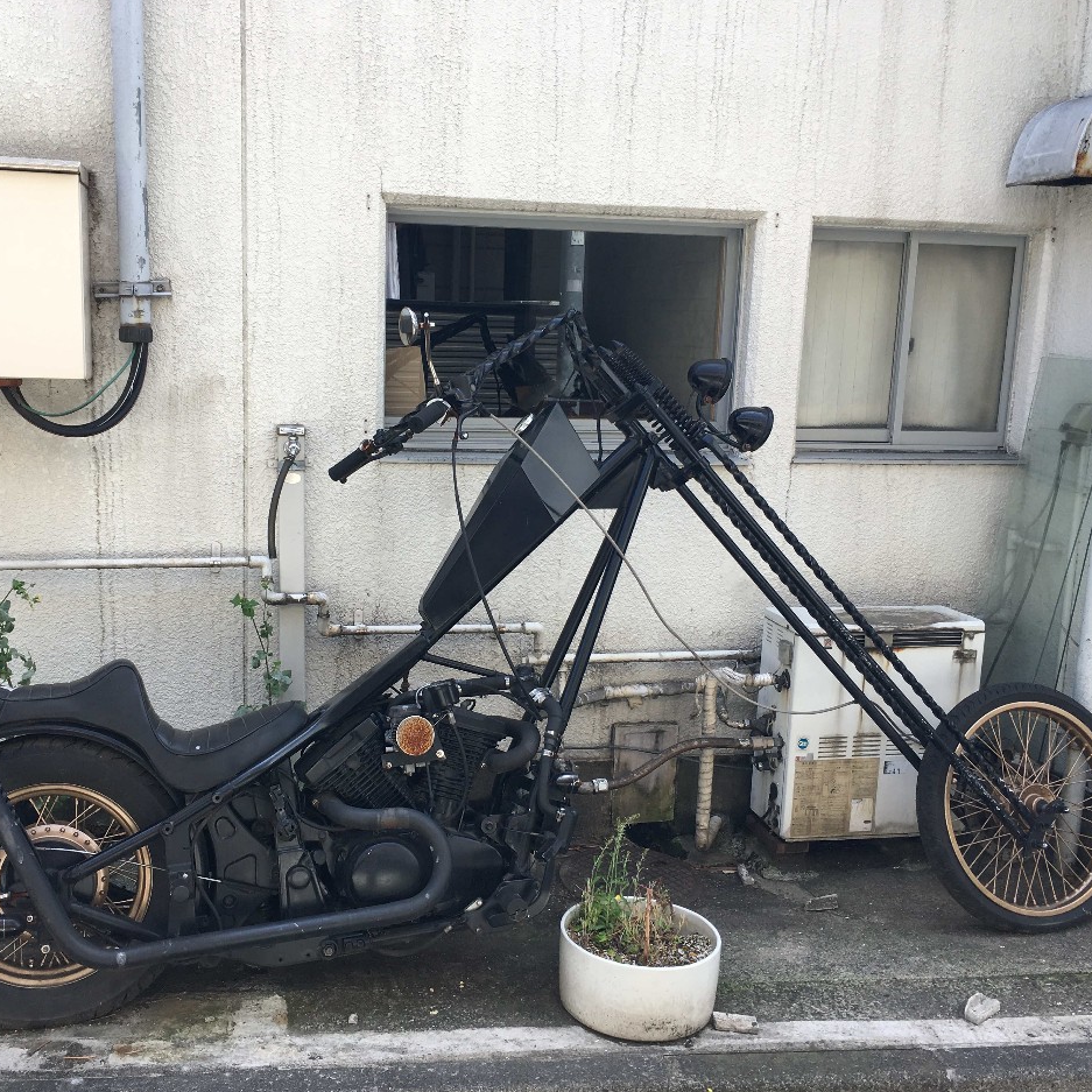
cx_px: 474
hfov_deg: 47.1
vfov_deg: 47.2
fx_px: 1249
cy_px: 552
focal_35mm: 35
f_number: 2.2
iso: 25
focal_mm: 4.15
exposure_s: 1/291
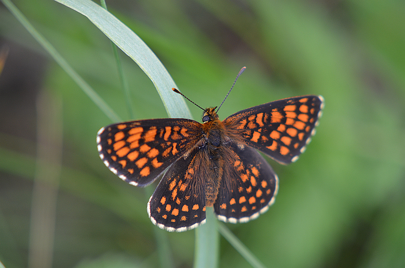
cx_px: 202
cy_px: 134
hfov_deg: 6.9
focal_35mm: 300
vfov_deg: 4.6
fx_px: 3368
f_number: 8
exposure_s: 1/125
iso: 280
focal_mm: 200
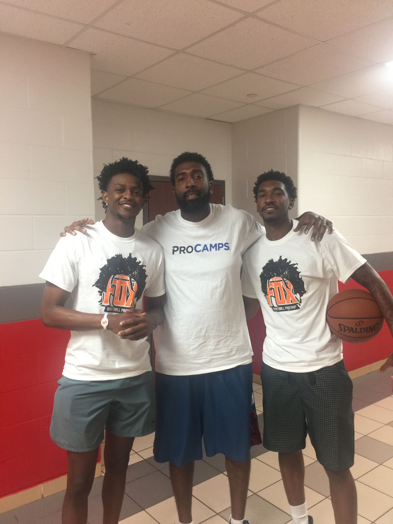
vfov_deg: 61.7
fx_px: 439
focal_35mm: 29
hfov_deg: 48.2
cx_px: 196
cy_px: 262
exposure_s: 1/15
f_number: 2.2
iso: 50
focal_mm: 4.15
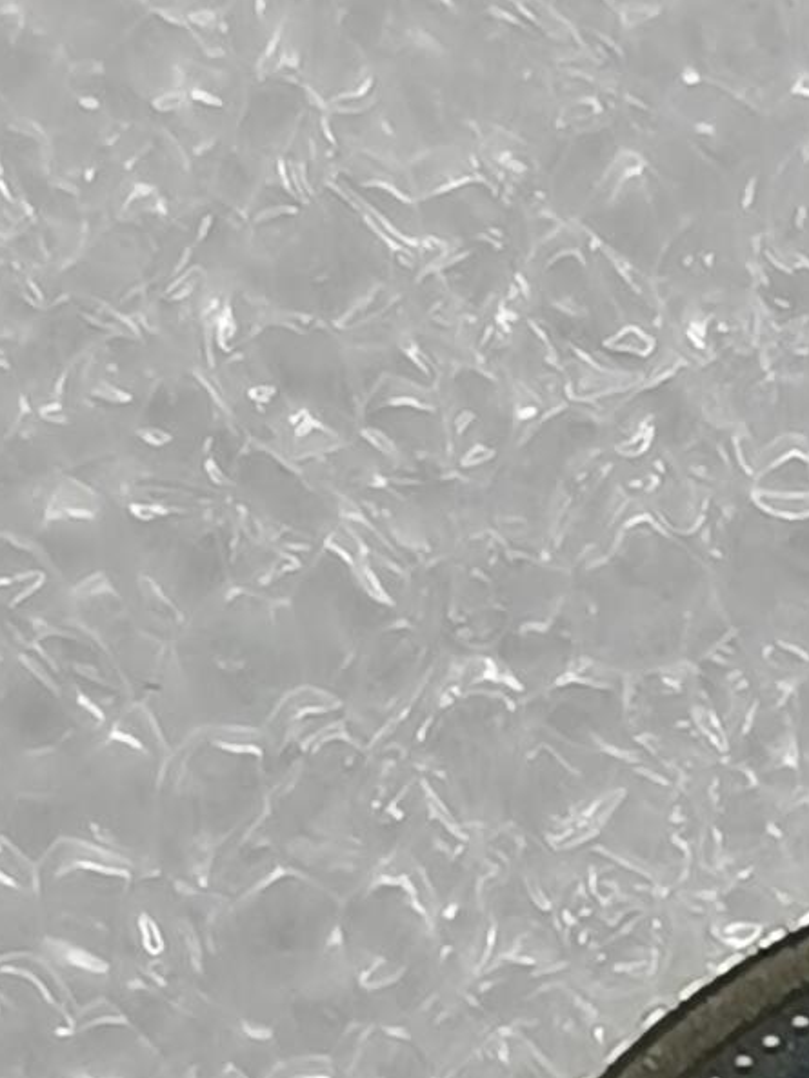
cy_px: 1563
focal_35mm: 246
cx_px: 1187
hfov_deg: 6.0
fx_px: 7663
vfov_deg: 7.9
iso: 50
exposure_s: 1/125
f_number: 1.6
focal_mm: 5.56
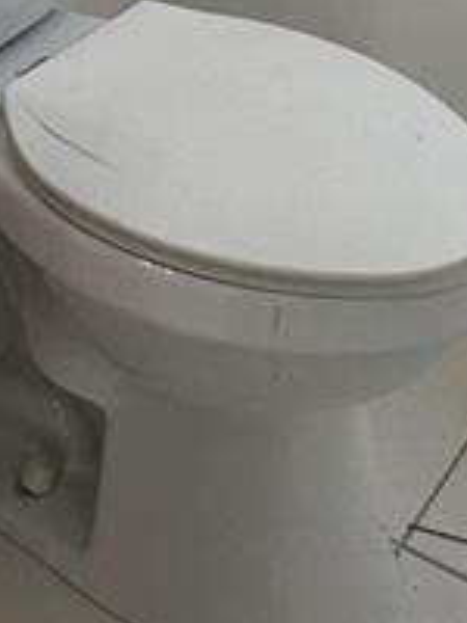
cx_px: 224
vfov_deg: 18.9
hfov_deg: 17.6
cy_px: -436
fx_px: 1511
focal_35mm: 84
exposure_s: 1/120
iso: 80
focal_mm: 2.22
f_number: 2.2
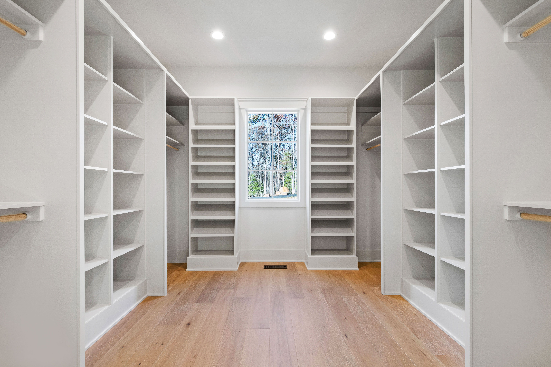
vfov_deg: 72.1
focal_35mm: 16
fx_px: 253
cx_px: 276
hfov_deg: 95.0
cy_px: 184
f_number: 8
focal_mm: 11
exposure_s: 1/4
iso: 100
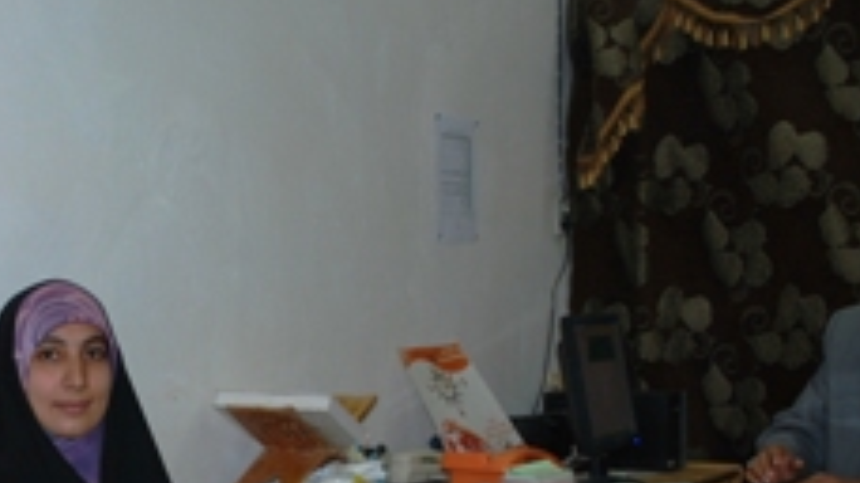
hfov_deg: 30.3
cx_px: 174
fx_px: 1550
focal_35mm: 68
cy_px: 498
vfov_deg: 17.3
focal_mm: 22
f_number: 4
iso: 200
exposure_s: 1/60
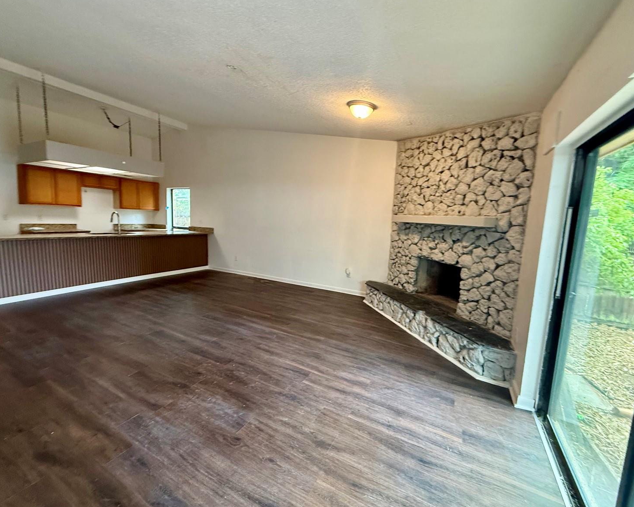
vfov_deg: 84.0
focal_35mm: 15
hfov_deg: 96.8
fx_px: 281
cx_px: 318
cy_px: 249
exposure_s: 1/60
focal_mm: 2.22
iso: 320
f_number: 2.2
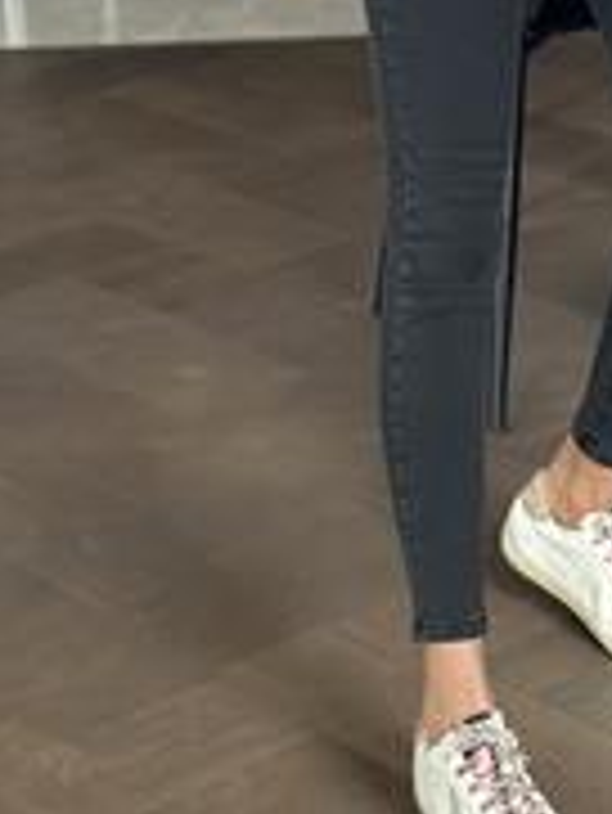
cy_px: -198
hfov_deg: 11.0
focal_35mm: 134
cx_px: 486
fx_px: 3155
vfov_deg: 14.2
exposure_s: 1/40
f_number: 1.78
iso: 400
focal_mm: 6.86
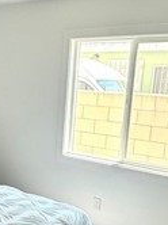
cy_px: 150
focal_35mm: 54
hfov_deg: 25.9
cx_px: 8
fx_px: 350
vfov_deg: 35.2
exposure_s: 1/197
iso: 64
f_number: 2.2
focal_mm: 2.22
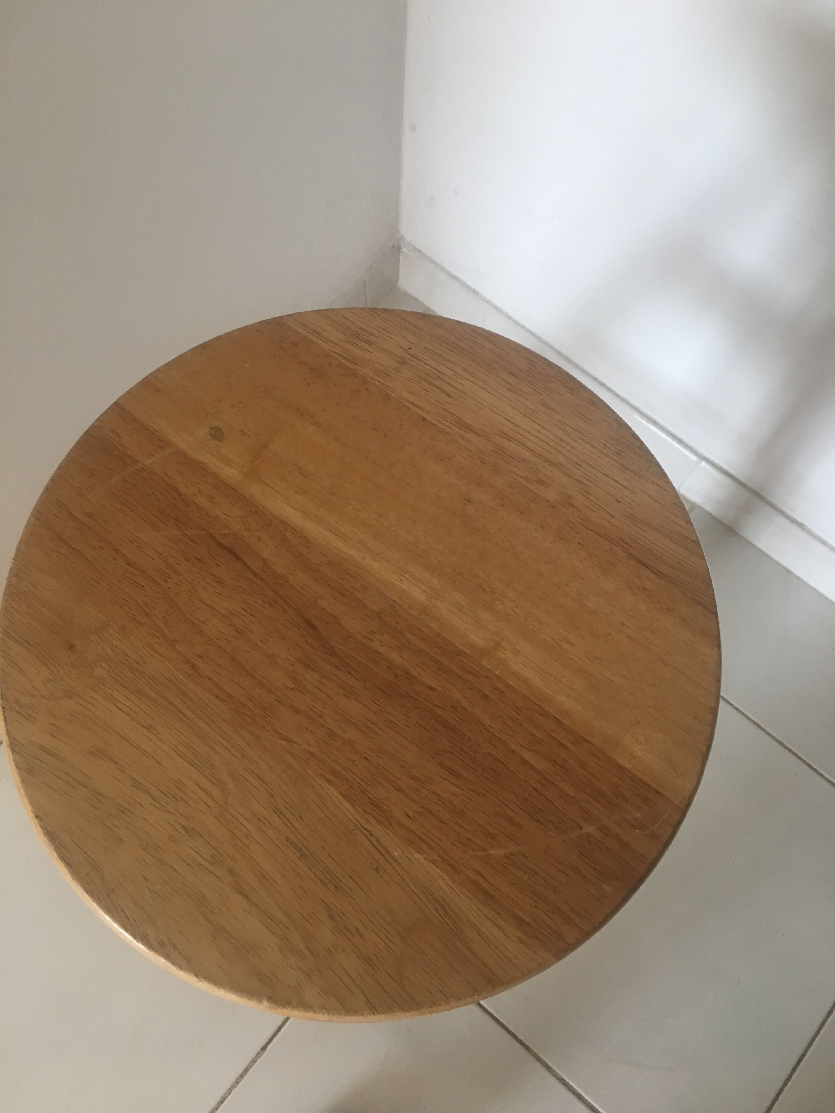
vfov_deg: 61.7
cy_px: 556
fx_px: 933
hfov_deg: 48.2
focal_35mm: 29
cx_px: 418
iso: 50
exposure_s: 1/30
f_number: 2.2
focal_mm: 4.15
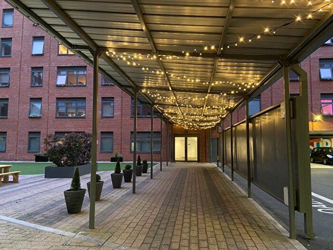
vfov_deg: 53.1
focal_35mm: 26
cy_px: 125
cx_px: 166
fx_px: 250
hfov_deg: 67.3
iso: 640
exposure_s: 1/25
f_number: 1.8
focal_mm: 4.25
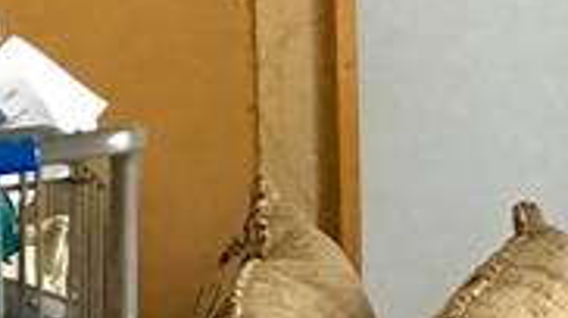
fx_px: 2859
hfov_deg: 11.1
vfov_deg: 6.2
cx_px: 668
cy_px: -315
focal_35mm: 190
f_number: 2.4
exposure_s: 1/30
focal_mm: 3.3
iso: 100
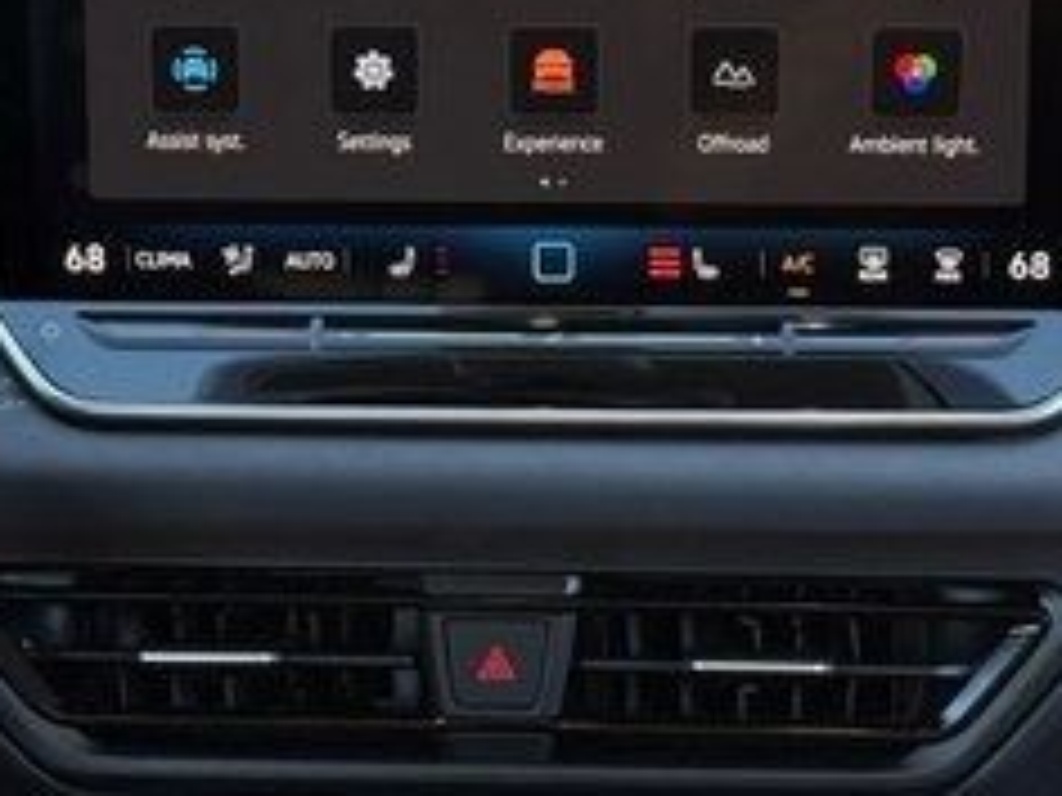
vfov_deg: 11.4
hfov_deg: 15.2
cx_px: 490
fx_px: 3988
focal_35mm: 130
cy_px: 261
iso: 80
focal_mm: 6.76
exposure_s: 1/262
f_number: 1.78
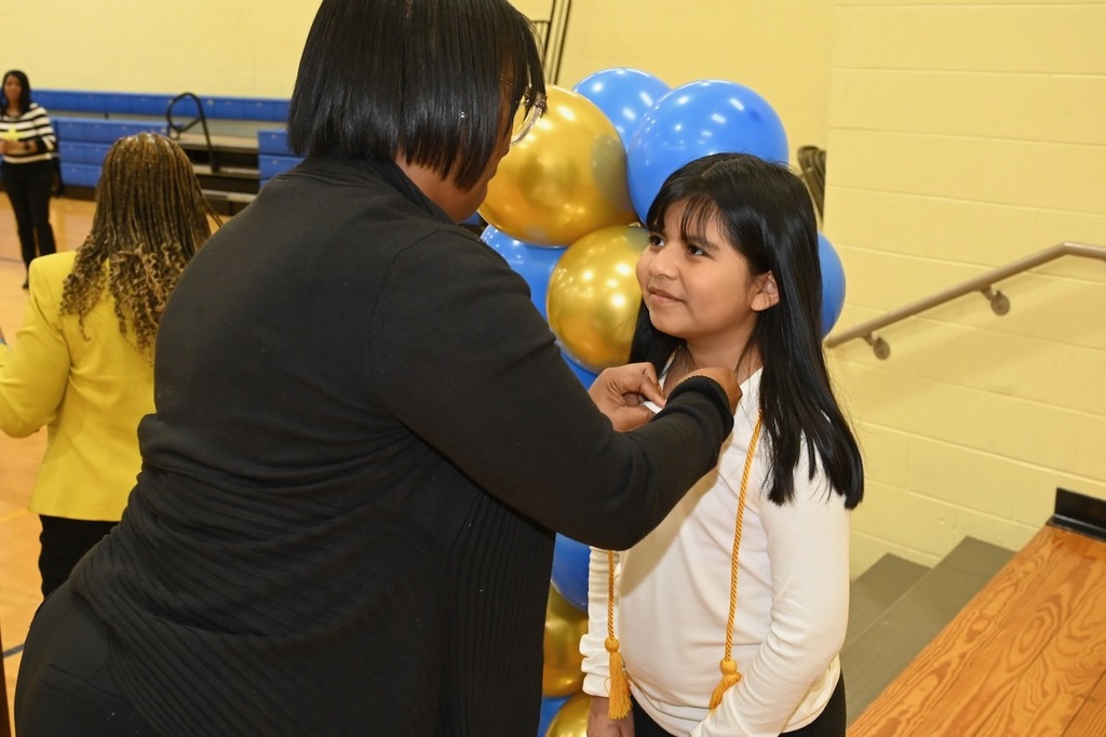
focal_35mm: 44
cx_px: 553
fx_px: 1351
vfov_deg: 30.5
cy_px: 368
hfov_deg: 44.5
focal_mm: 44
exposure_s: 1/125
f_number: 7.1
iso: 4000
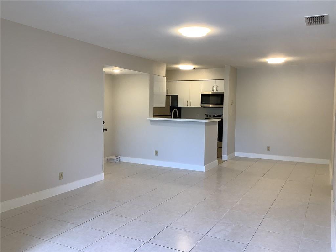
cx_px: 168
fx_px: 301
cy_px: 126
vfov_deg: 45.4
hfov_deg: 58.4
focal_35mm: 31
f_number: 2.4
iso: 64
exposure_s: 1/60
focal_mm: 3.3
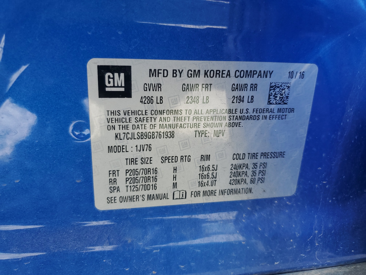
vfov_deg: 53.1
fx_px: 275
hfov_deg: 67.3
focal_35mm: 26
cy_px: 138
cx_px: 183
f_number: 1.5
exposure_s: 1/417
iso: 50
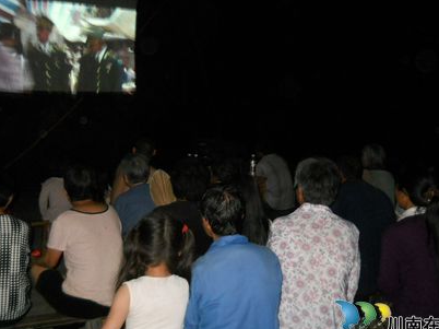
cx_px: 200
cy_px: 144
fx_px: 646
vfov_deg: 28.5
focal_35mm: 51
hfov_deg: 37.5
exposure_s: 1/4
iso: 400
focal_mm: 6.72
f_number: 3.1
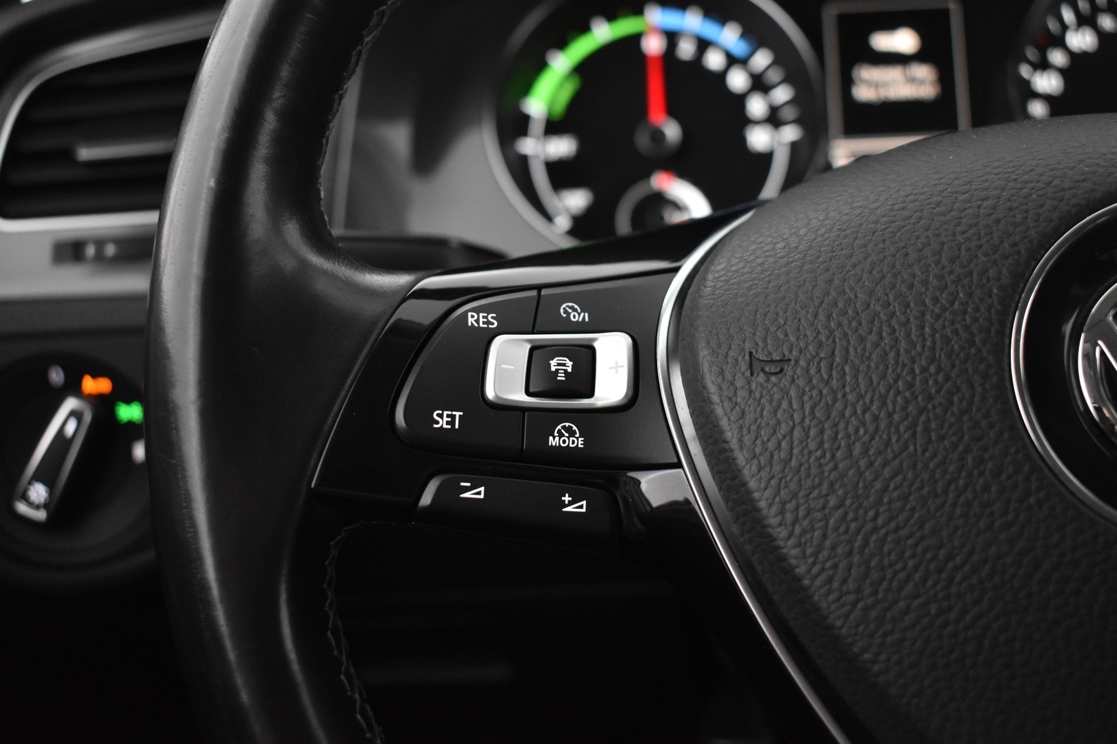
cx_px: 558
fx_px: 1257
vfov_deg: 33.0
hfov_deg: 47.9
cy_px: 372
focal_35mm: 40
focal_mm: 27
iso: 2800
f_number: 4
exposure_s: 1/40
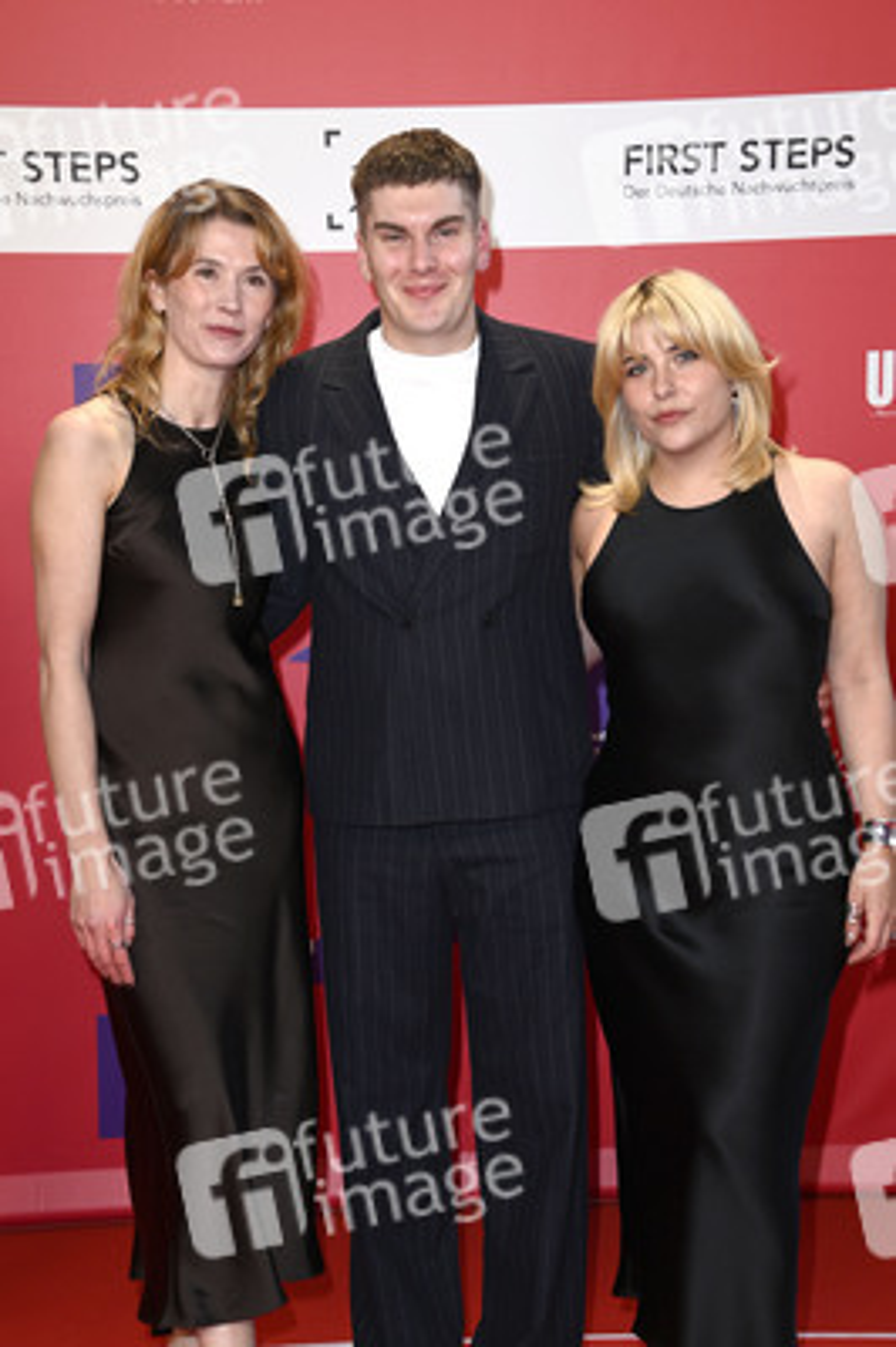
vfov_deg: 31.0
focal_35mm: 65
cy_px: 674
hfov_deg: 20.9
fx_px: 2431
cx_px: 448
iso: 640
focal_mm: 65
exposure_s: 1/250
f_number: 6.3
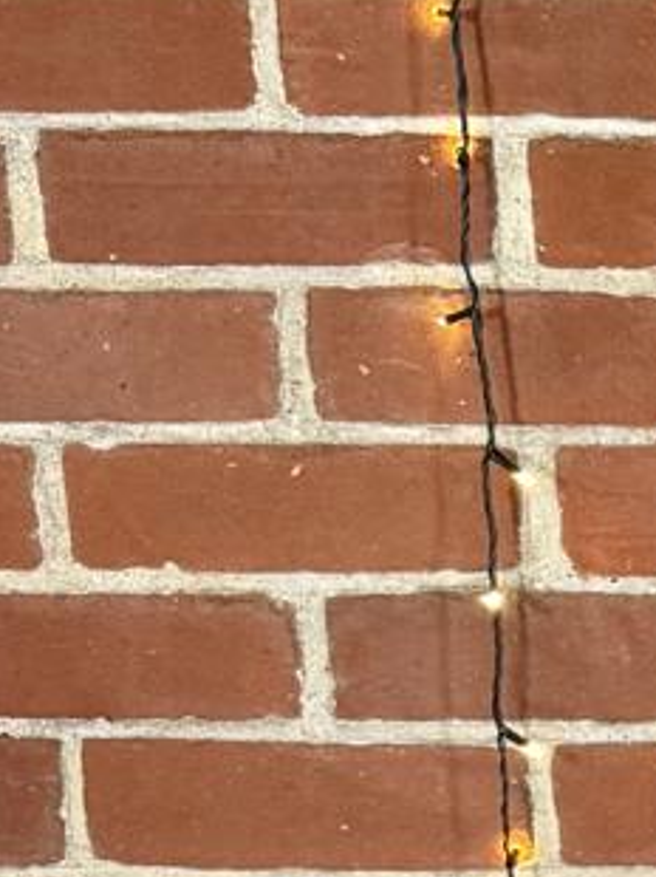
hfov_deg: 10.1
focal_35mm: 124
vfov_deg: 15.9
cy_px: 603
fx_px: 3138
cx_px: 1671
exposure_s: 1/50
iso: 160
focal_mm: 6.76
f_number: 1.78
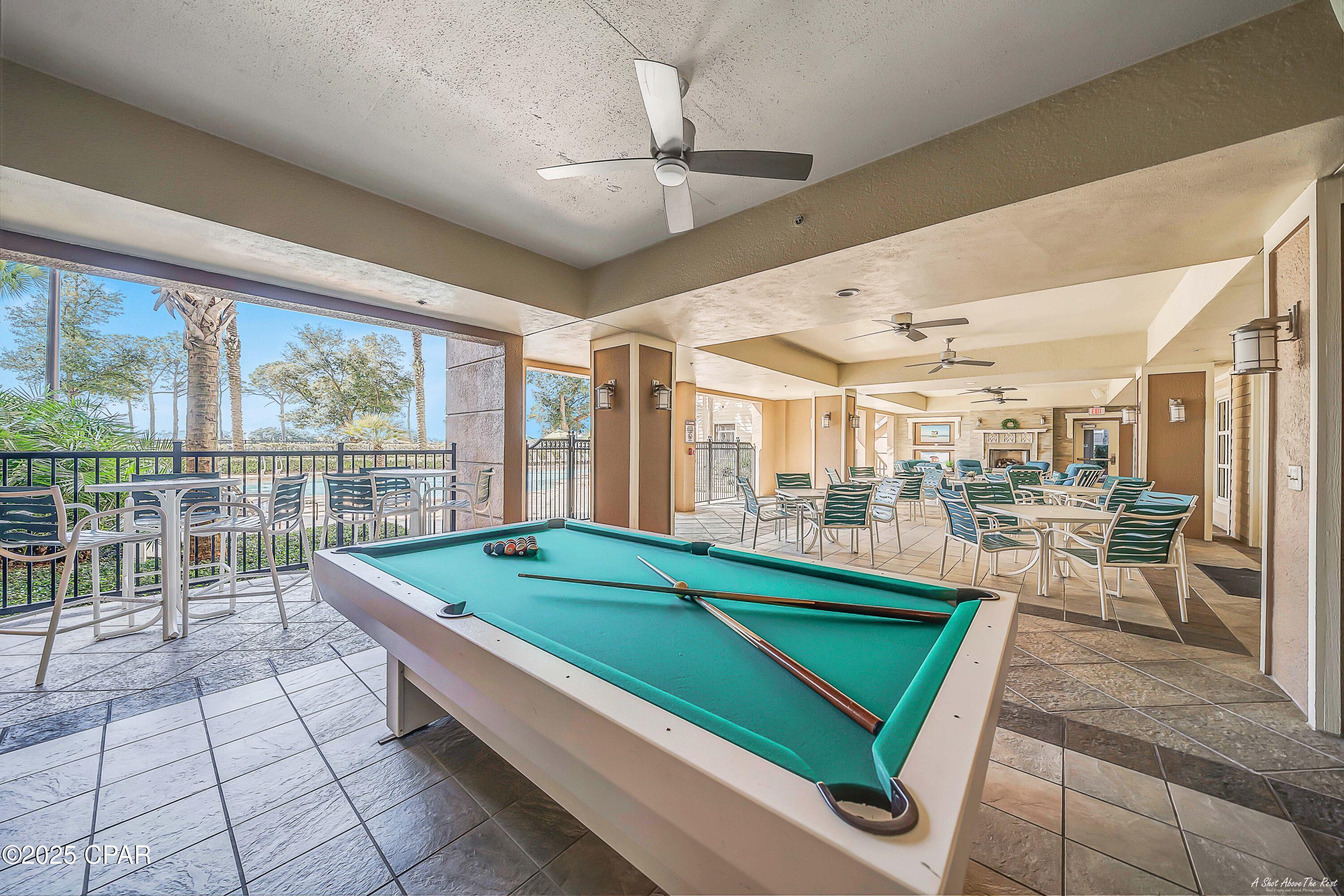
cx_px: 672
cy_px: 448
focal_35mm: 12
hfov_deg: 112.6
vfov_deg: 90.0
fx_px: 448
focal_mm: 12
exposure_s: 1/60
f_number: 5.6
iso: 100
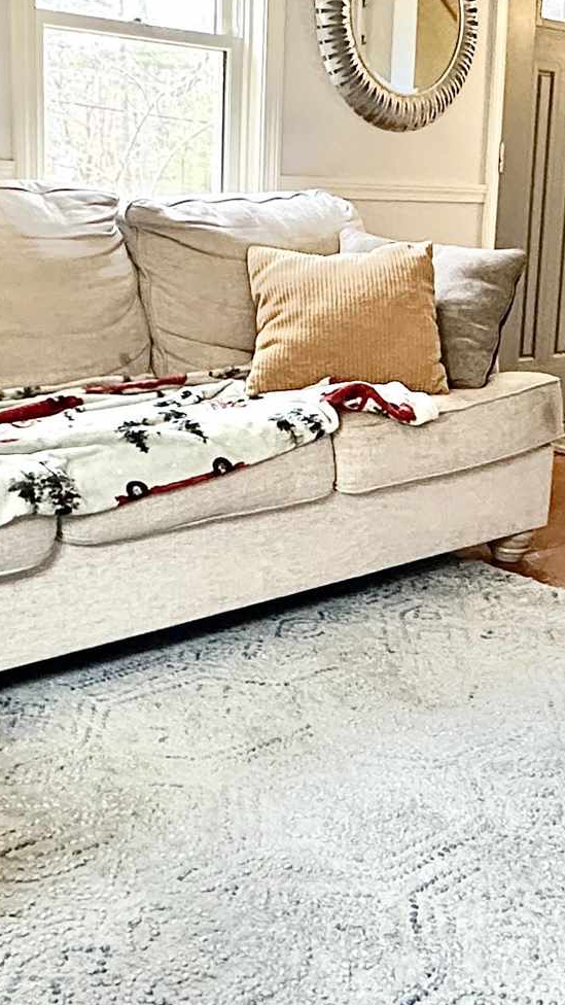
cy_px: 447
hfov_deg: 24.5
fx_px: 1278
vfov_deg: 42.8
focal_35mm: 48
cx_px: 449
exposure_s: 1/60
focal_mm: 2.22
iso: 500
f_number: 2.2
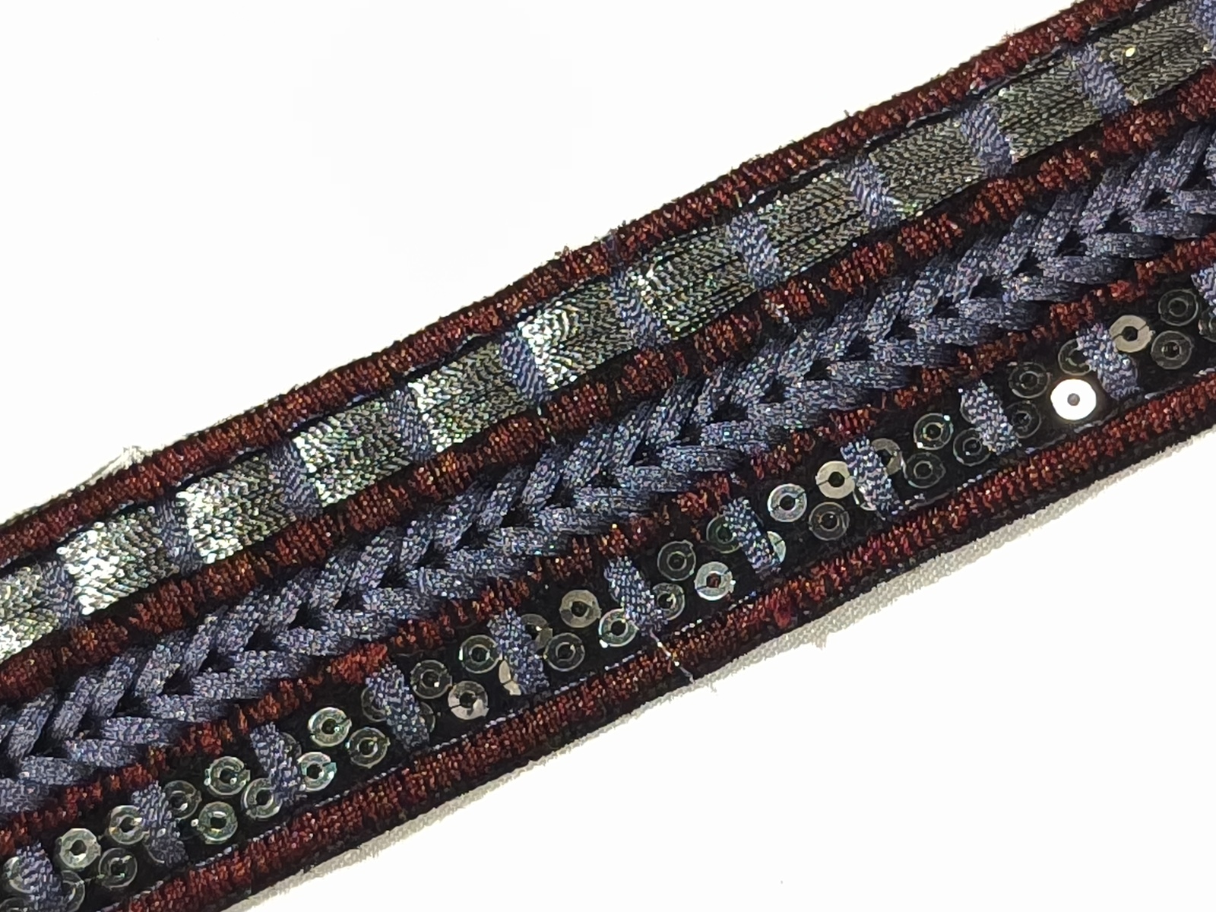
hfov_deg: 23.8
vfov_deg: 18.0
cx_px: 608
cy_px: 456
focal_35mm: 82
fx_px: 2881
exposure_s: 1/2219
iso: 2000
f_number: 1.6
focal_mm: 6.57
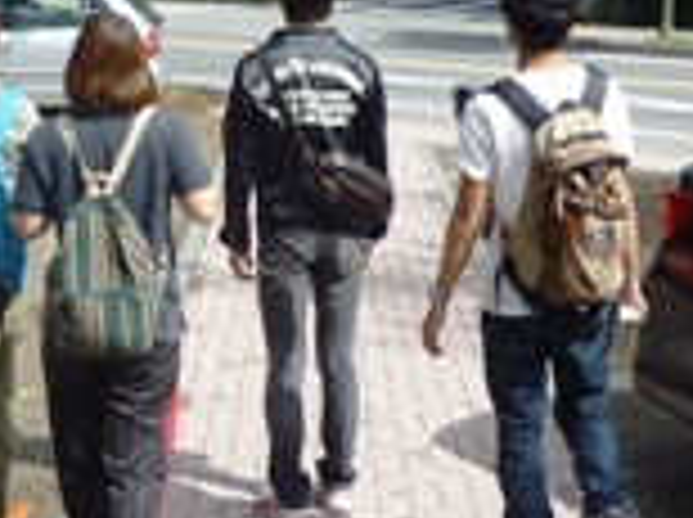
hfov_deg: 24.8
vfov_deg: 18.8
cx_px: 171
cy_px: 185
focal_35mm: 78
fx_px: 1559
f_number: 3.2
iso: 80
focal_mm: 4.4
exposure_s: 1/640
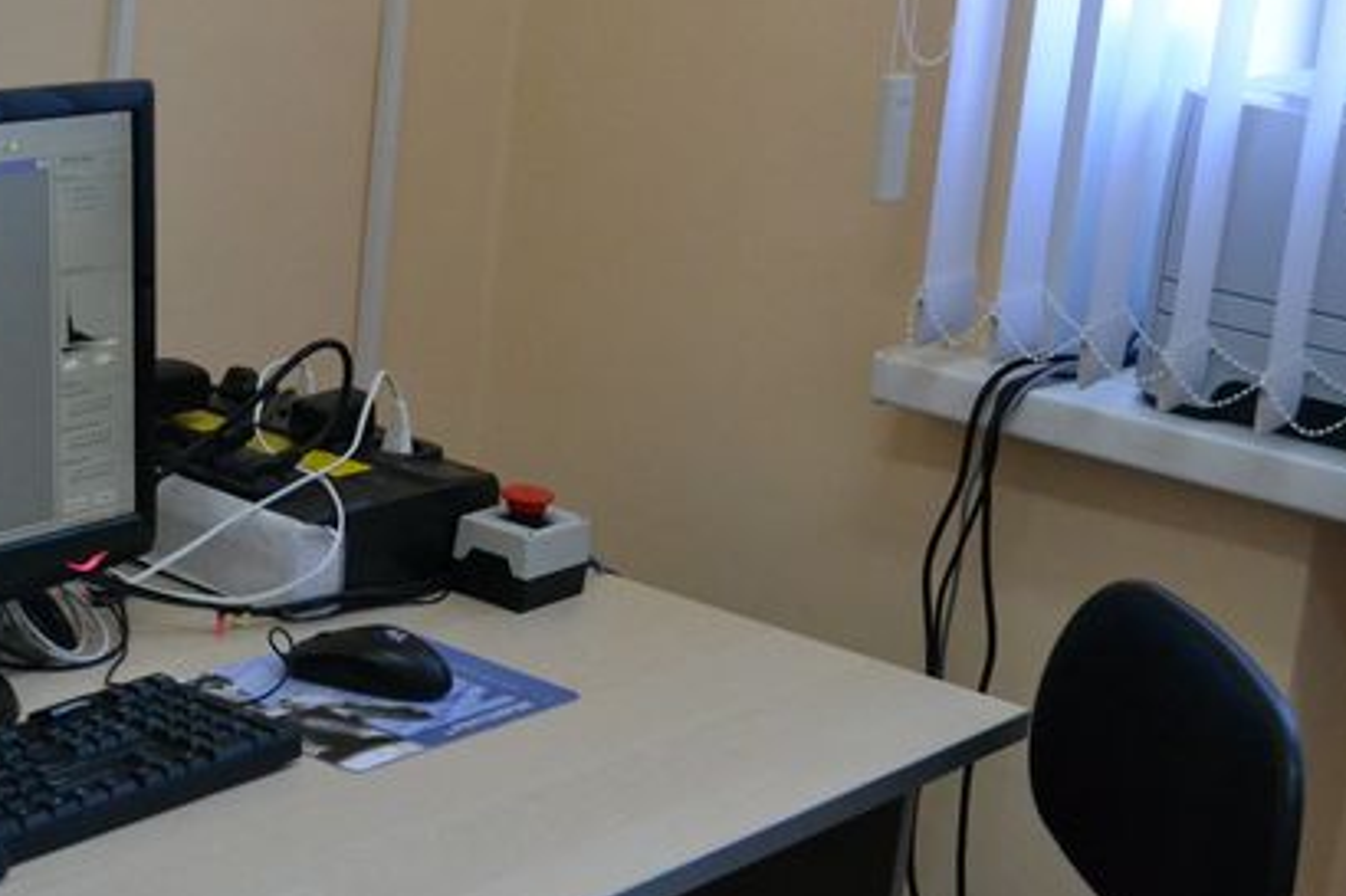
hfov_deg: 25.6
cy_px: 502
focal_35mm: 79
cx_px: 481
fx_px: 2952
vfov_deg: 17.3
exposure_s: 1/400
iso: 3200
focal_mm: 32
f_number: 4.8
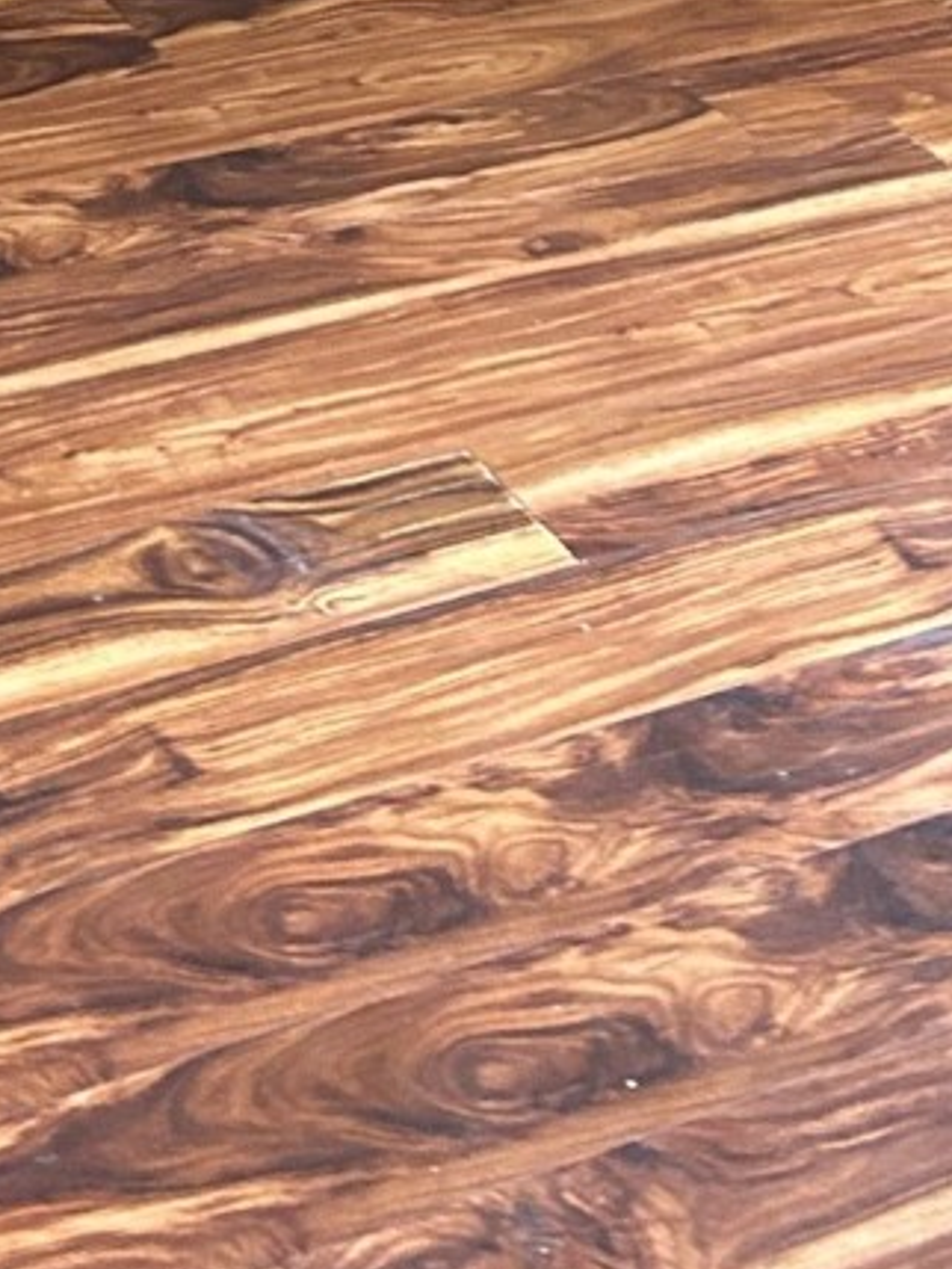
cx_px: -35
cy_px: -840
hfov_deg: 15.6
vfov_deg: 17.9
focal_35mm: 93
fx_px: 3409
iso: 500
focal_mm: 5.7
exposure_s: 1/55
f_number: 1.5
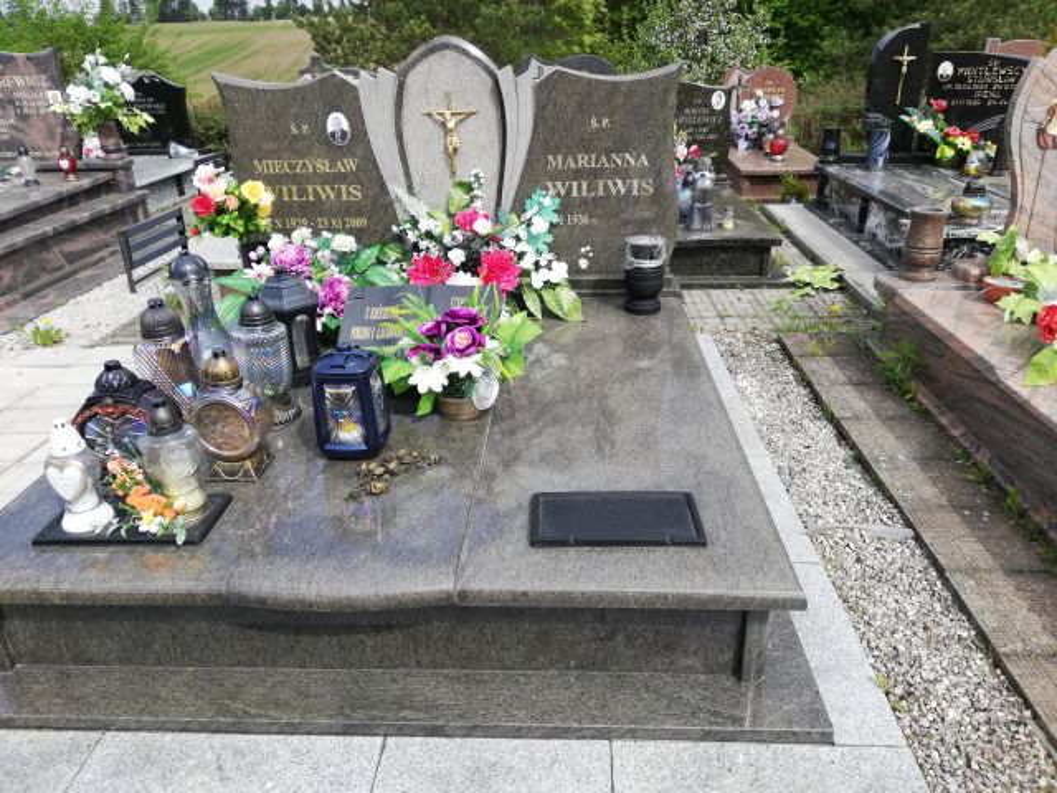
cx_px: 528
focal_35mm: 27
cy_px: 396
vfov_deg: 51.4
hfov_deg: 65.3
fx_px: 824
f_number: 2.2
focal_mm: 3.81
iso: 50
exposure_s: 1/578
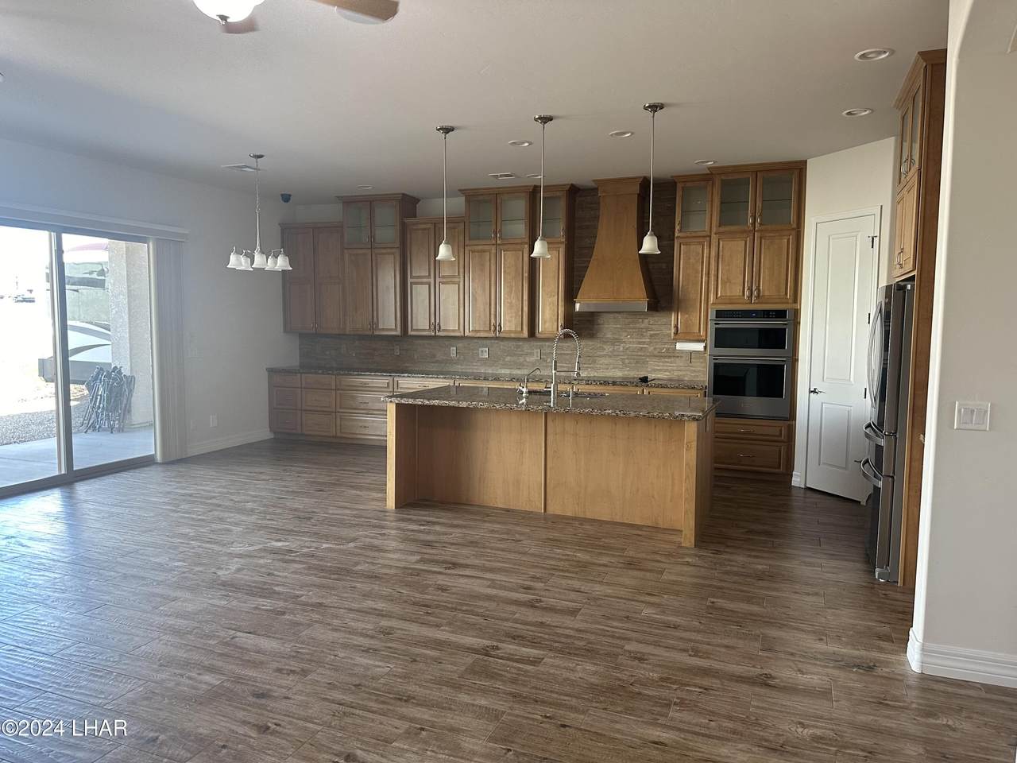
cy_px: 382
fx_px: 705
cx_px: 508
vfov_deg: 56.8
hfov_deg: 71.6
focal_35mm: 24
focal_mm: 6.86
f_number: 1.78
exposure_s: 1/120
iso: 200
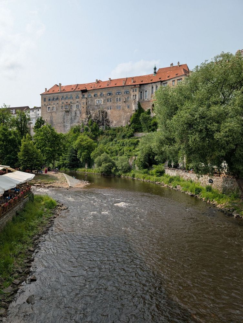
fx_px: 224
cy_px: 162
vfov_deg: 71.5
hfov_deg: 56.9
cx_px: 122
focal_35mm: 24
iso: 21
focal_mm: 6.9
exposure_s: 1/1368
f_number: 1.68
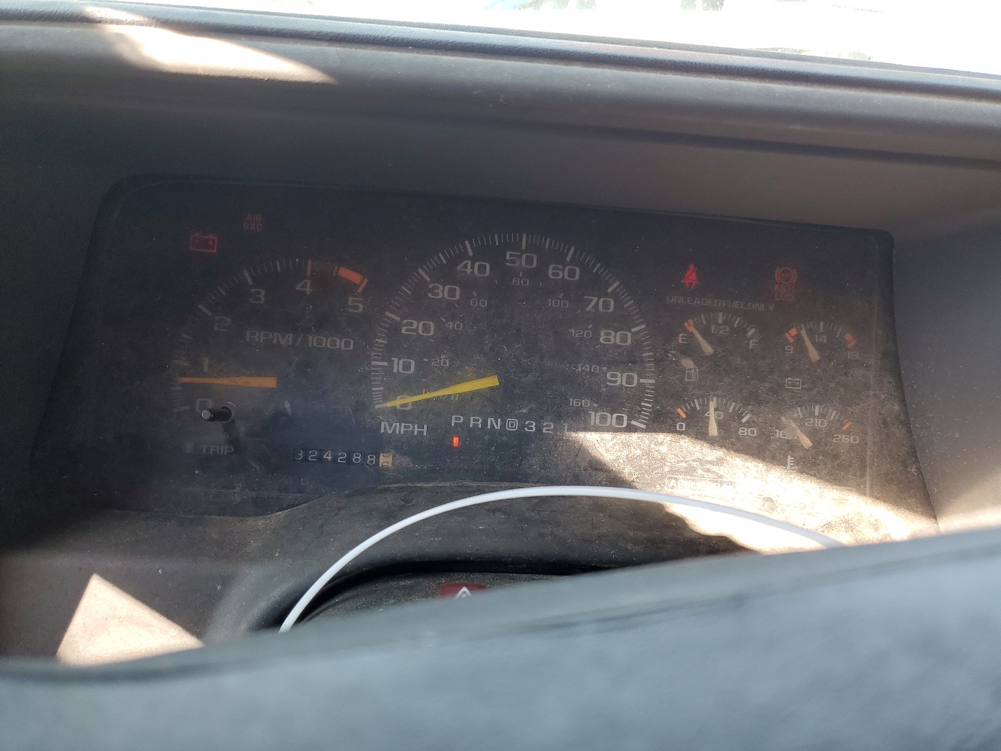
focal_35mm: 26
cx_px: 500
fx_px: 752
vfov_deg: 53.1
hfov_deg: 67.3
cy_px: 376
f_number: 1.5
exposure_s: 1/128
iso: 50
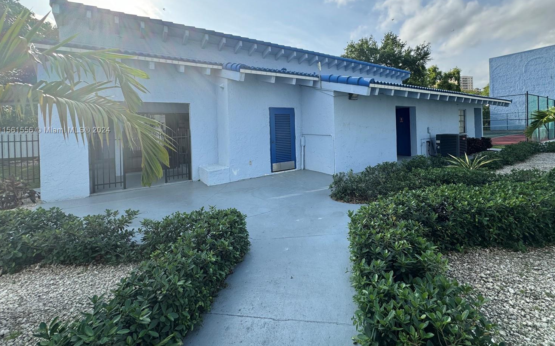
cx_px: 290
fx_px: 242
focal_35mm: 16
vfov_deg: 70.1
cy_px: 131
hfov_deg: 97.8
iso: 40
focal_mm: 2.22
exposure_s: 1/681
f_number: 2.2
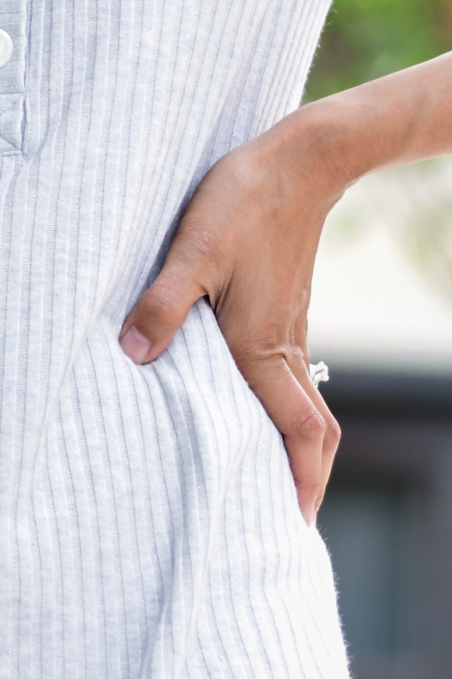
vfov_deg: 6.6
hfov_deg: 4.4
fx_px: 5838
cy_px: 155
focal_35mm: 310
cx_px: -232
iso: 100
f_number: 2
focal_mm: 50
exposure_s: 1/250
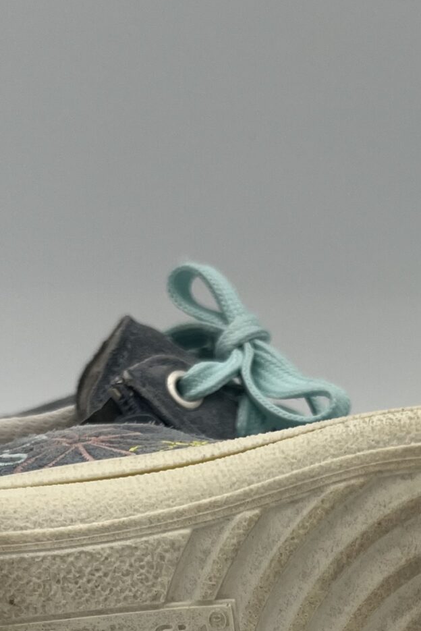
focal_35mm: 74
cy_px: 725
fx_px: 1297
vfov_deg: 25.1
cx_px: 313
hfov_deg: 18.3
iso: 40
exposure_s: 1/255
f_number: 1.6
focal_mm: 5.1
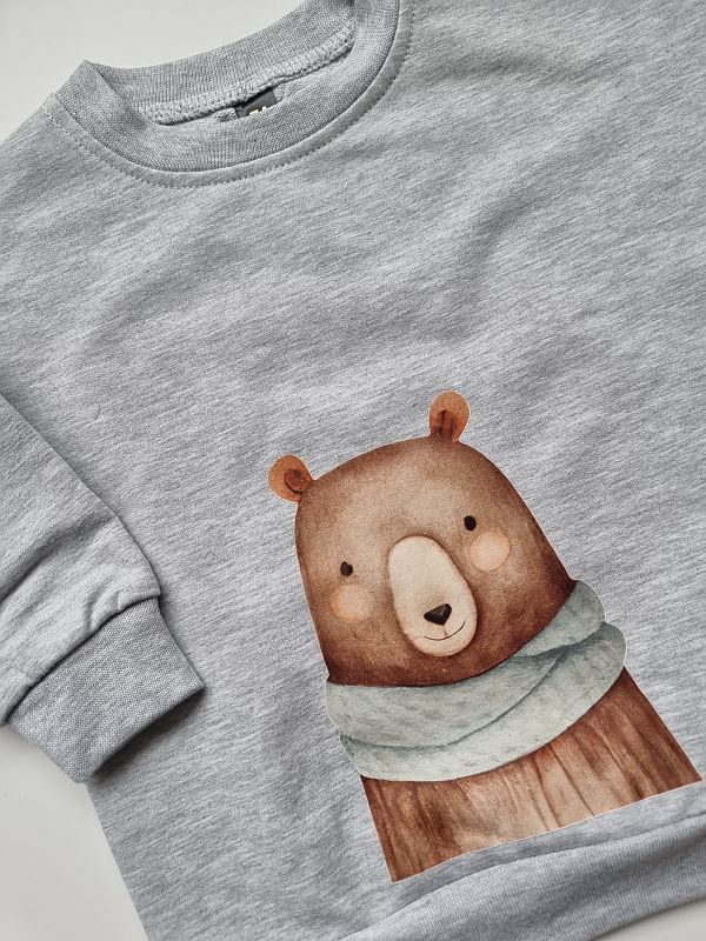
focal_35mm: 24
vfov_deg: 71.6
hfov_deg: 56.8
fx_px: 653
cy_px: 470
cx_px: 353
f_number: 1.8
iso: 160
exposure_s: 1/100
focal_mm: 6.7
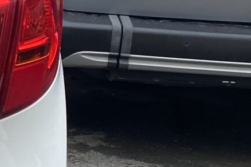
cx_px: -406
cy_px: 75
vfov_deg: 8.7
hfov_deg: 10.6
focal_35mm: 158
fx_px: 1102
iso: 32
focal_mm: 4.25
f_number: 1.8
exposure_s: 1/998
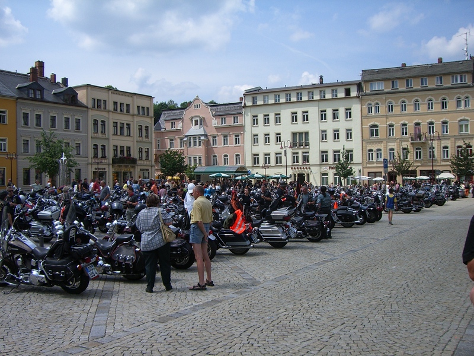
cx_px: 237
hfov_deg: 49.0
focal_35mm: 38
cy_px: 178
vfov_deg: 37.7
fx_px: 520
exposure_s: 1/800
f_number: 4.3
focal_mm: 6.2
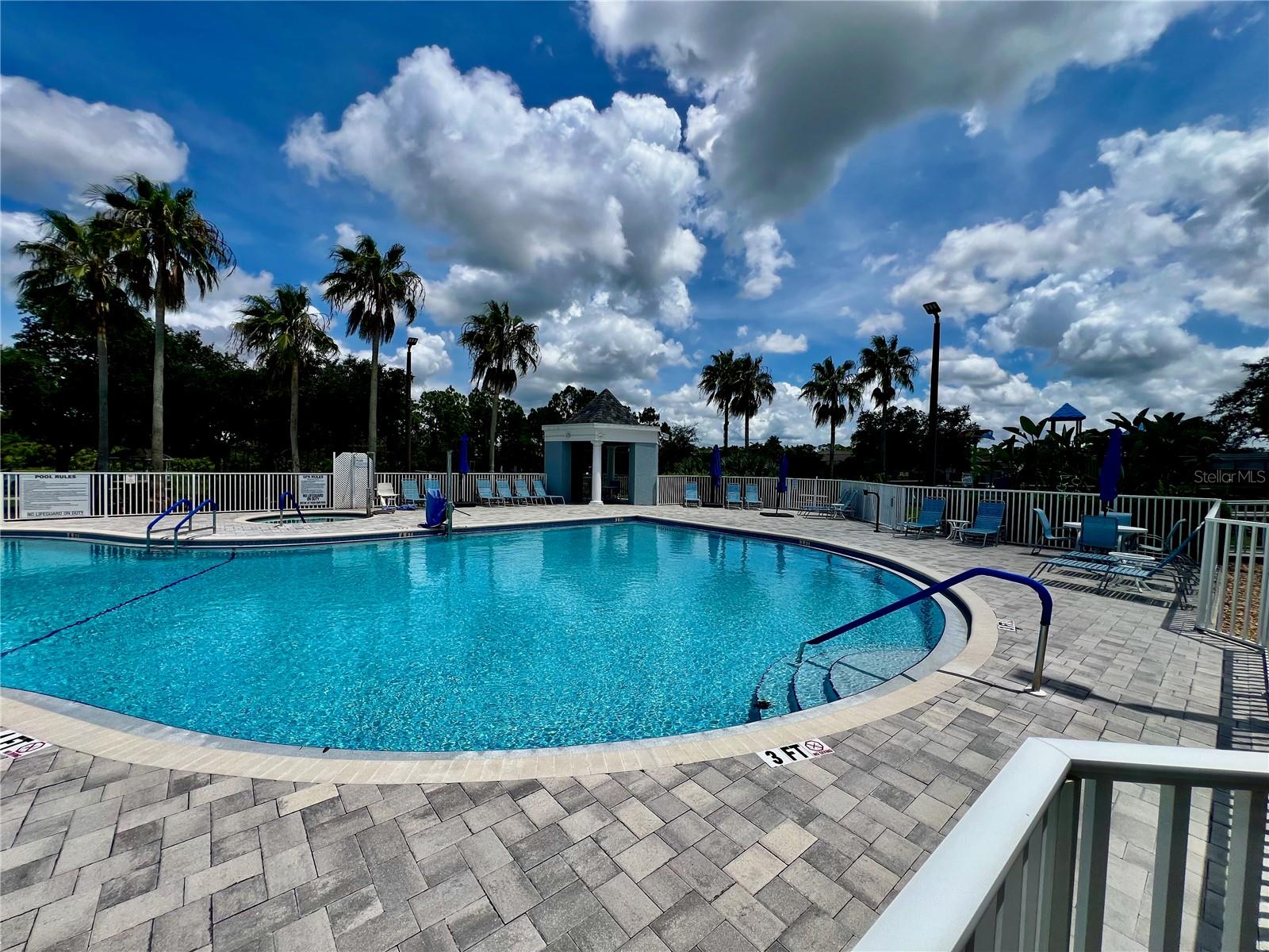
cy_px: 476
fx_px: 477
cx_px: 634
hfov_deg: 106.2
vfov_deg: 89.9
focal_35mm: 13
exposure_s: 1/2950
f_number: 1.8
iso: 32
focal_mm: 1.57
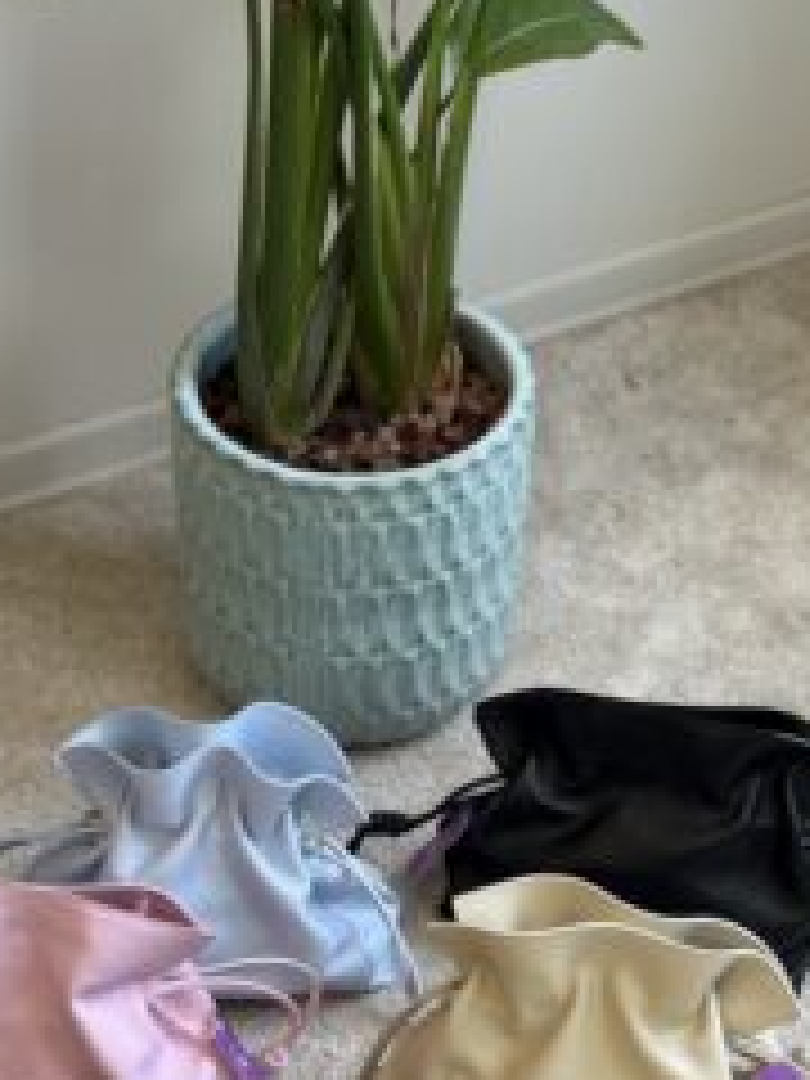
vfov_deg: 24.0
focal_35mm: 80
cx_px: 315
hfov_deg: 18.4
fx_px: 2496
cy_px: 886
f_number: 1.78
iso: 50
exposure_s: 1/121
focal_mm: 6.76
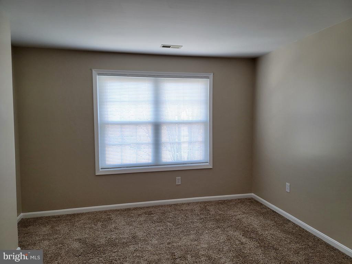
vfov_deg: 54.9
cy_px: 132
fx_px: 254
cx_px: 176
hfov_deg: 69.4
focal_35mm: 25
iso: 125
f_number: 1.8
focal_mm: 7
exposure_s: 1/119
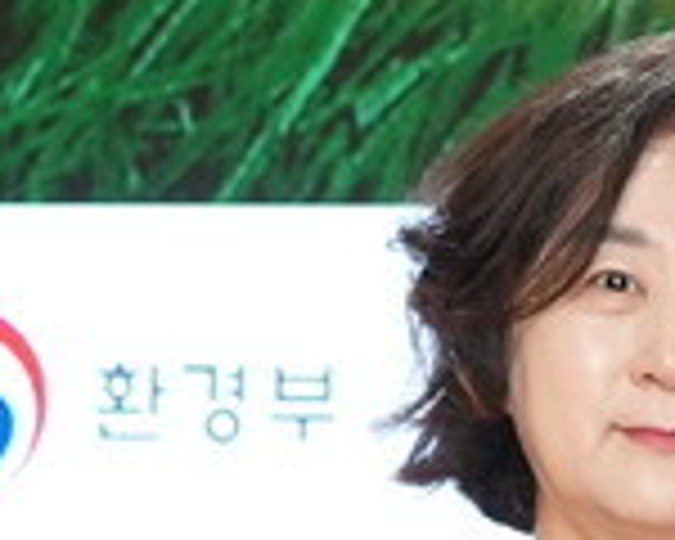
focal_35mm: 409
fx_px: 8171
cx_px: 1462
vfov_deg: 3.7
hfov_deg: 4.6
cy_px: 1132
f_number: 4
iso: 1600
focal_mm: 51
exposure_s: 1/125
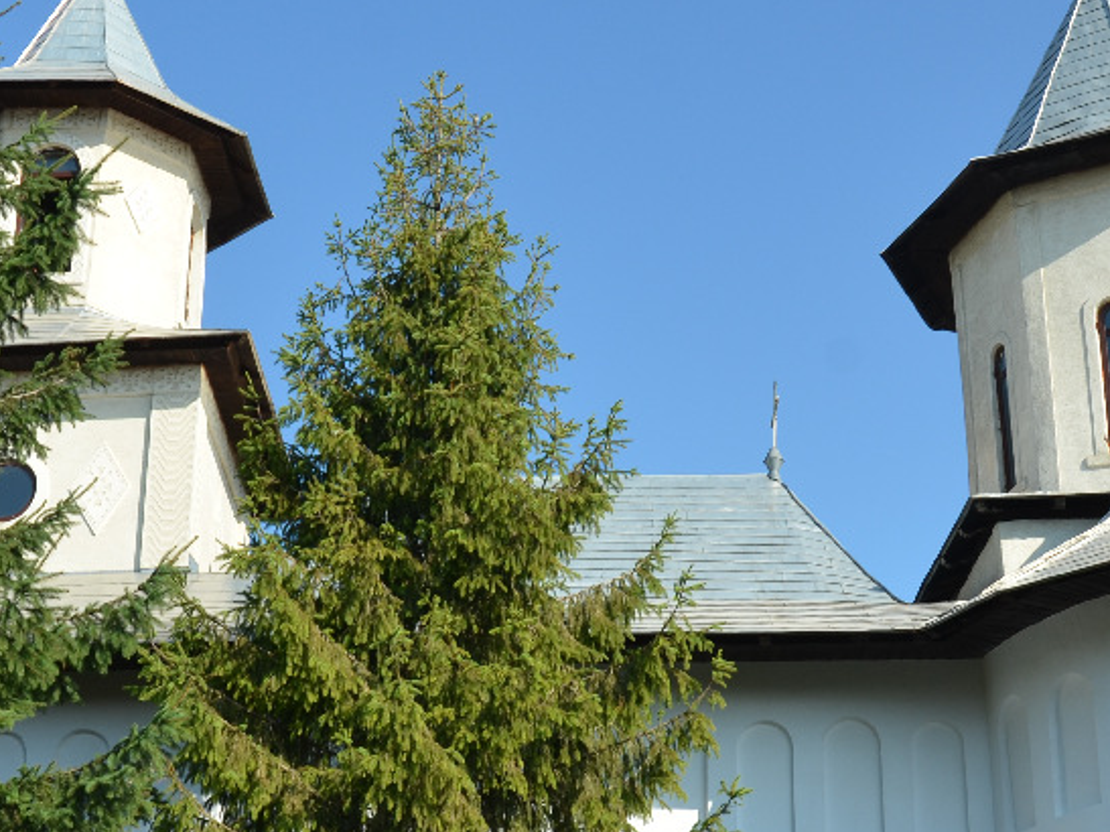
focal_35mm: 57
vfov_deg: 25.3
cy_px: 625
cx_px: 481
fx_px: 1827
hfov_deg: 33.7
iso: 140
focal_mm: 18
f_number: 8
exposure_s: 1/250
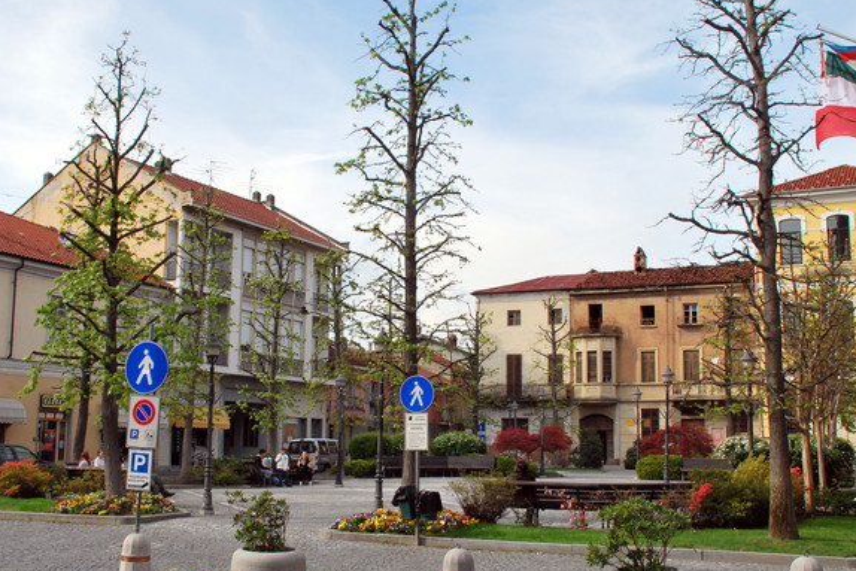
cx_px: 404
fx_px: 1094
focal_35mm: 46
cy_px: 312
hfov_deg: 42.7
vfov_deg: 29.2
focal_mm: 22
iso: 200
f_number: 11
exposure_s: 1/100
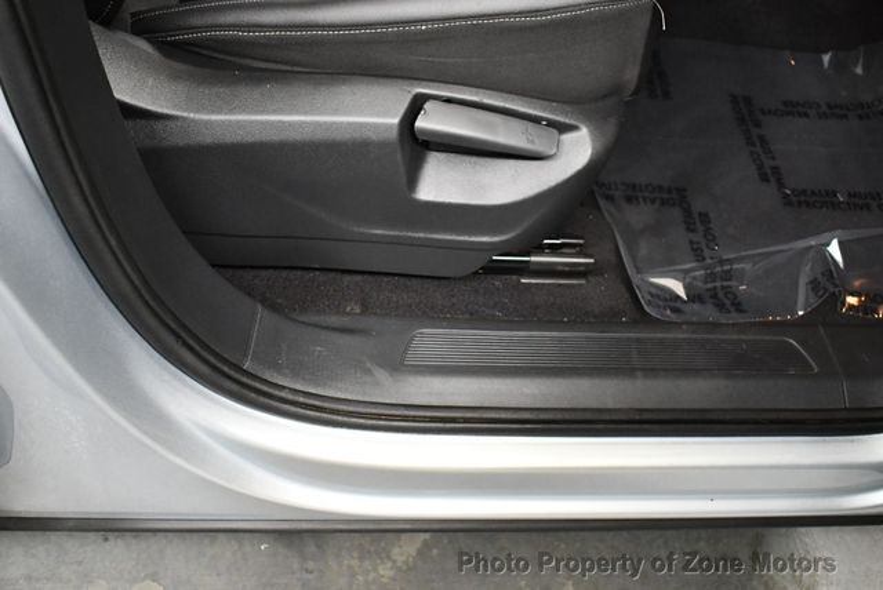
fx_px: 884
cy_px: 295
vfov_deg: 36.9
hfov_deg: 53.1
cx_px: 442
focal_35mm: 36
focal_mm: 18
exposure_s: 1/60
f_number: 3.5
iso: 3200
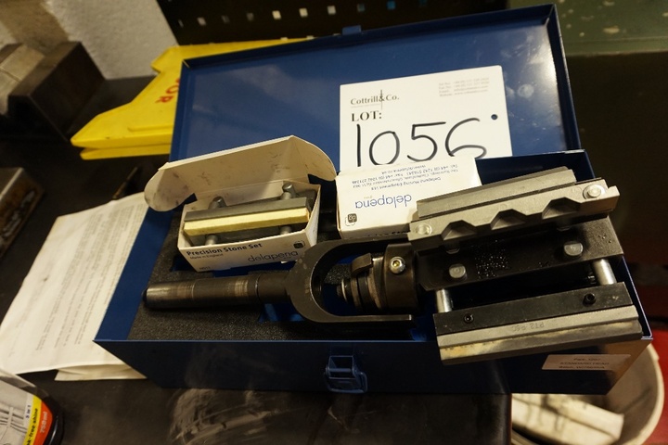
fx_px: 445
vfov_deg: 53.1
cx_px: 334
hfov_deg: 73.7
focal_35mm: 24
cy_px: 222
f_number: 4
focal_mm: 16
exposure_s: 1/60
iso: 1250
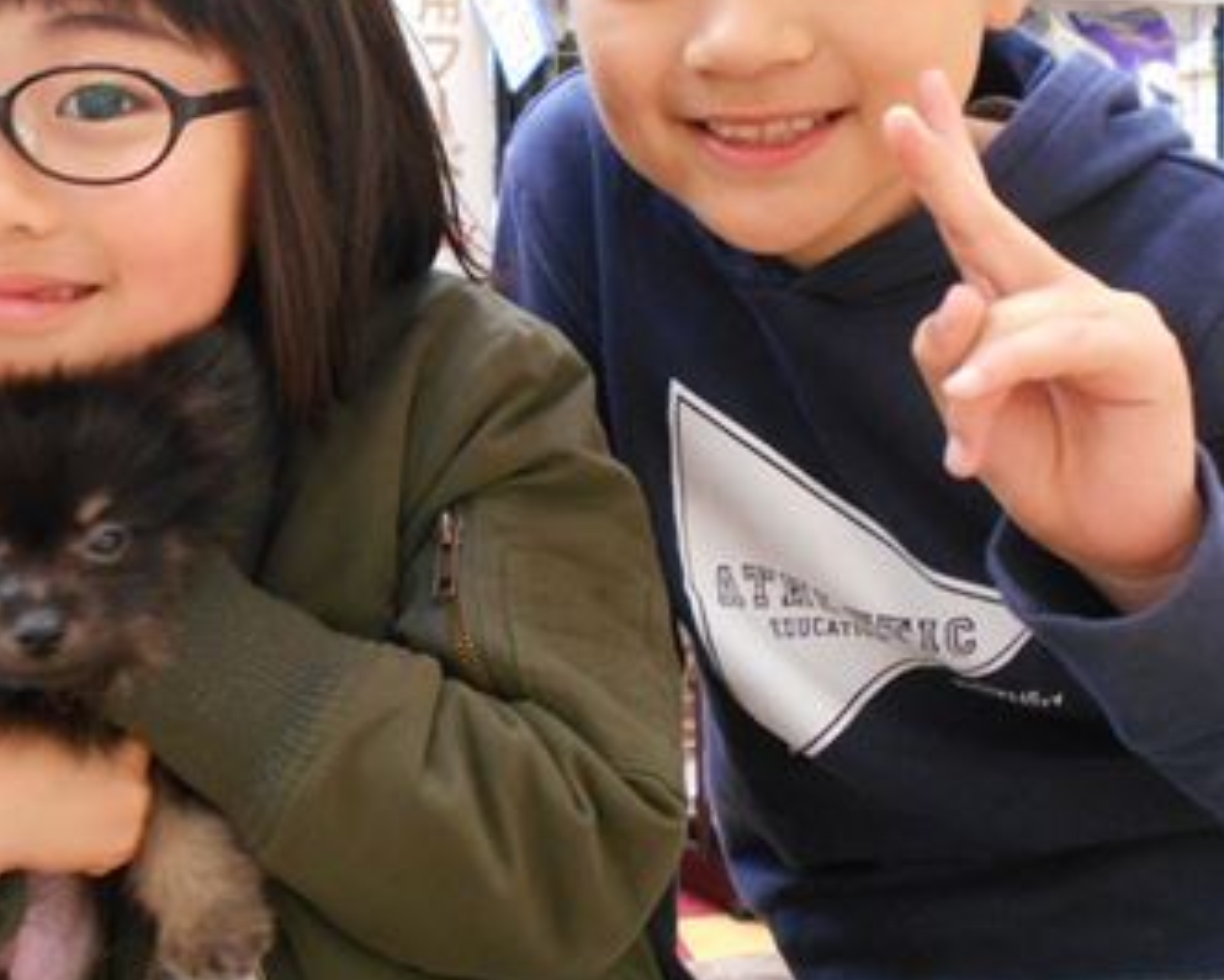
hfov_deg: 39.7
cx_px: 385
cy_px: 370
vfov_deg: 32.6
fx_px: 1667
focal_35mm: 46
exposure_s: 1/20
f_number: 3.2
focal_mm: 4.6
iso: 400
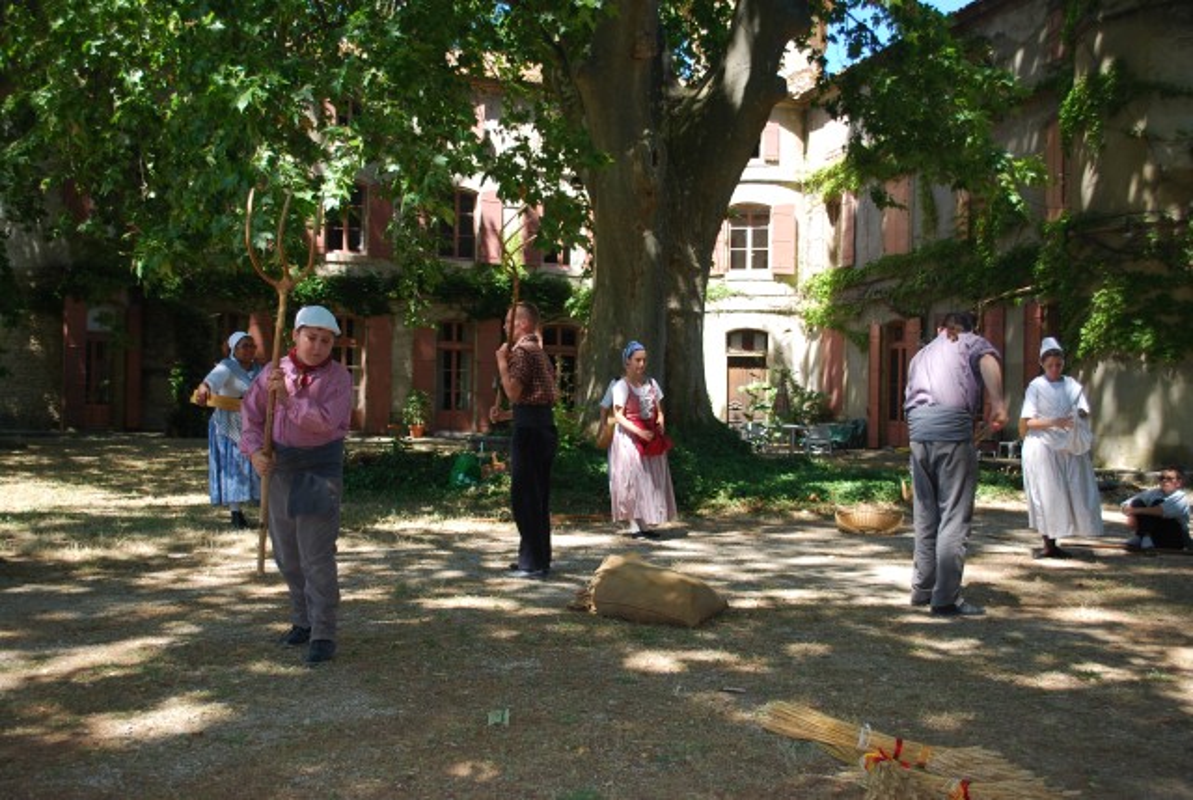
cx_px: 596
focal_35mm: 36
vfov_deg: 37.0
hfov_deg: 53.1
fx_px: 1195
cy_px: 400
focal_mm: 24
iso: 100
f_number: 4.2
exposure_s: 1/160
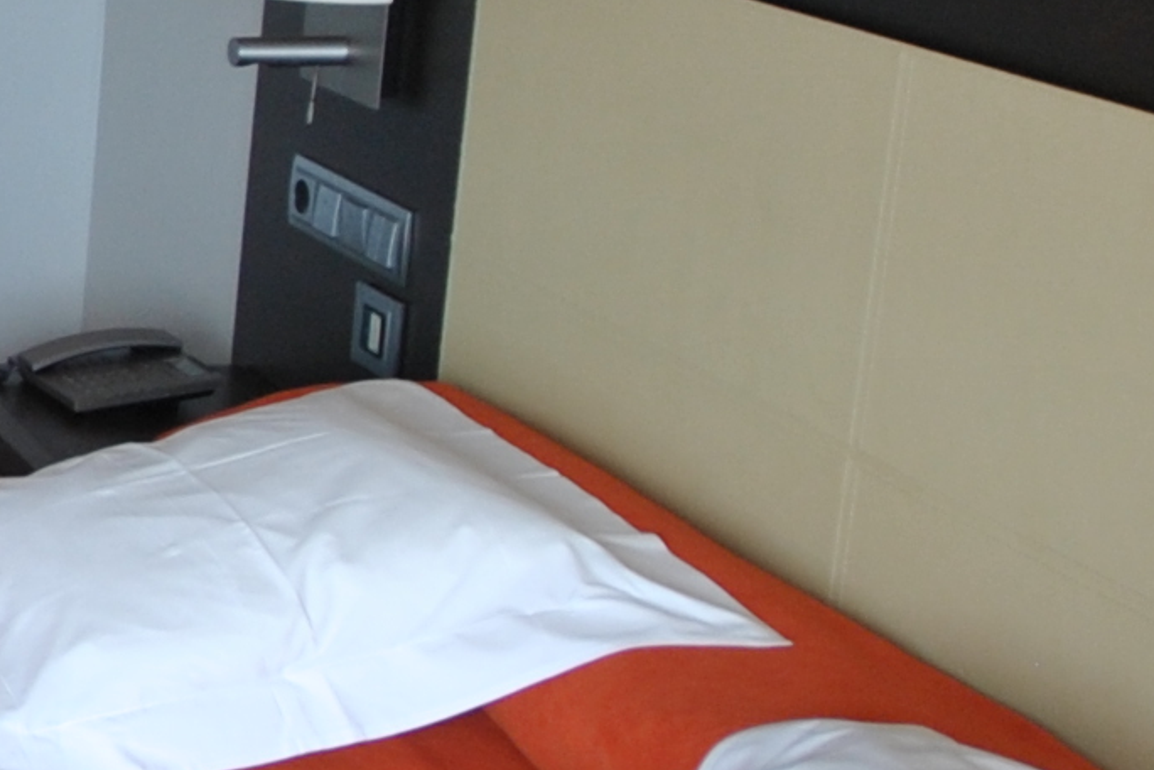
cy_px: 74
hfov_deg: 17.2
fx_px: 2725
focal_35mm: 85
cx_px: -1169
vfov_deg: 15.9
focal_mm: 10
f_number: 4
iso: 200
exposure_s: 1/60
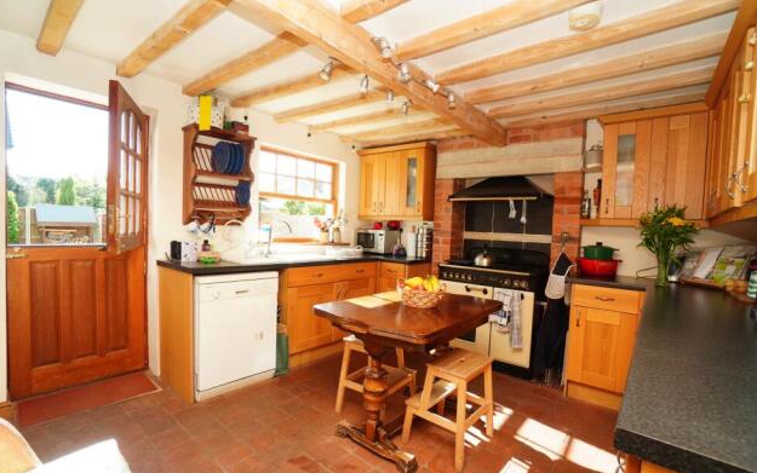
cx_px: 384
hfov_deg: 97.8
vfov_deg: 71.3
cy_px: 244
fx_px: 330
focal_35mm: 16
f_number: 4
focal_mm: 10
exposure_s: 1/160
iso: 400
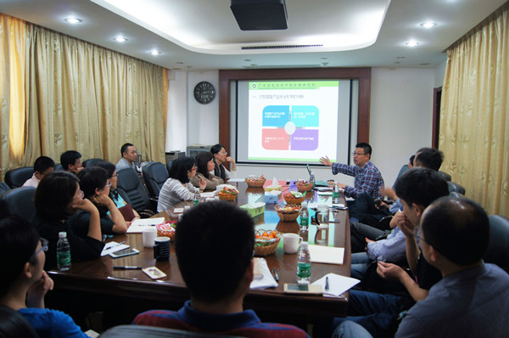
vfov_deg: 47.8
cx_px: 254
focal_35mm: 27
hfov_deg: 67.5
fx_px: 381
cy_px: 169
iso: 200
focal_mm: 18
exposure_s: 1/30
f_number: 3.5
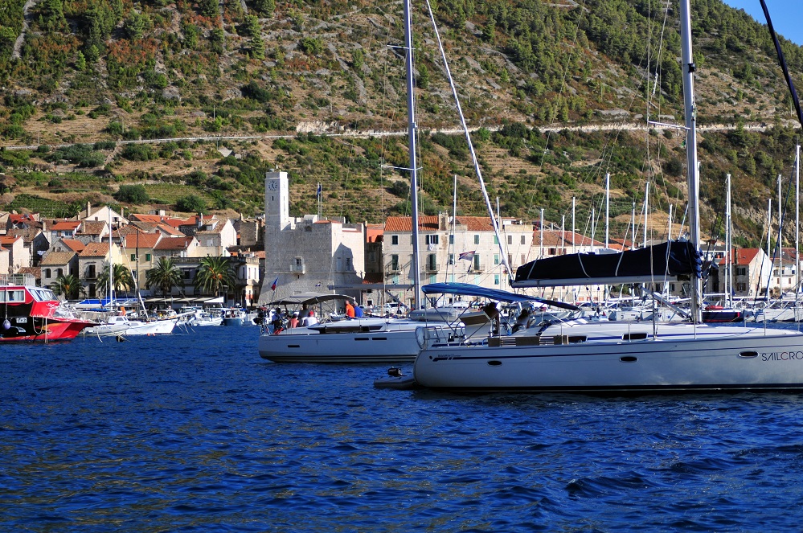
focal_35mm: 105
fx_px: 2339
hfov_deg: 19.5
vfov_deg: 13.0
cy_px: 266
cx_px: 402
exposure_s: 1/2000
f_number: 4
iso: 250
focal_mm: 70
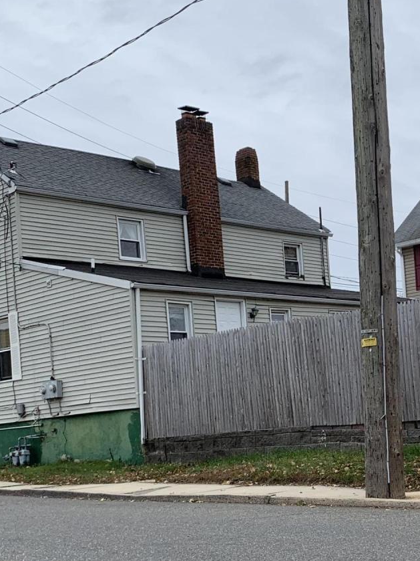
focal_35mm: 62
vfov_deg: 30.6
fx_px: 1003
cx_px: 370
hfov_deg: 23.1
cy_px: 426
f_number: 1.8
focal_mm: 4.25
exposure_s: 1/1314
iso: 25
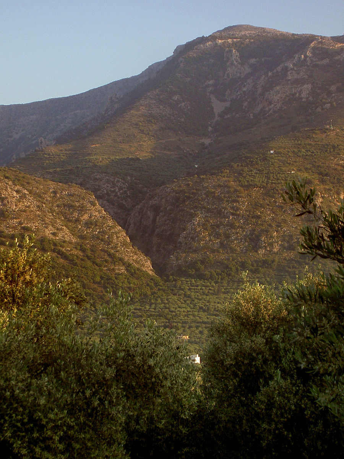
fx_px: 1179
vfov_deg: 22.0
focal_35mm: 89
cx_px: 172
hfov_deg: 16.6
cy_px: 230
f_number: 4.6
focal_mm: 14.7
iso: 100
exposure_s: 1/200
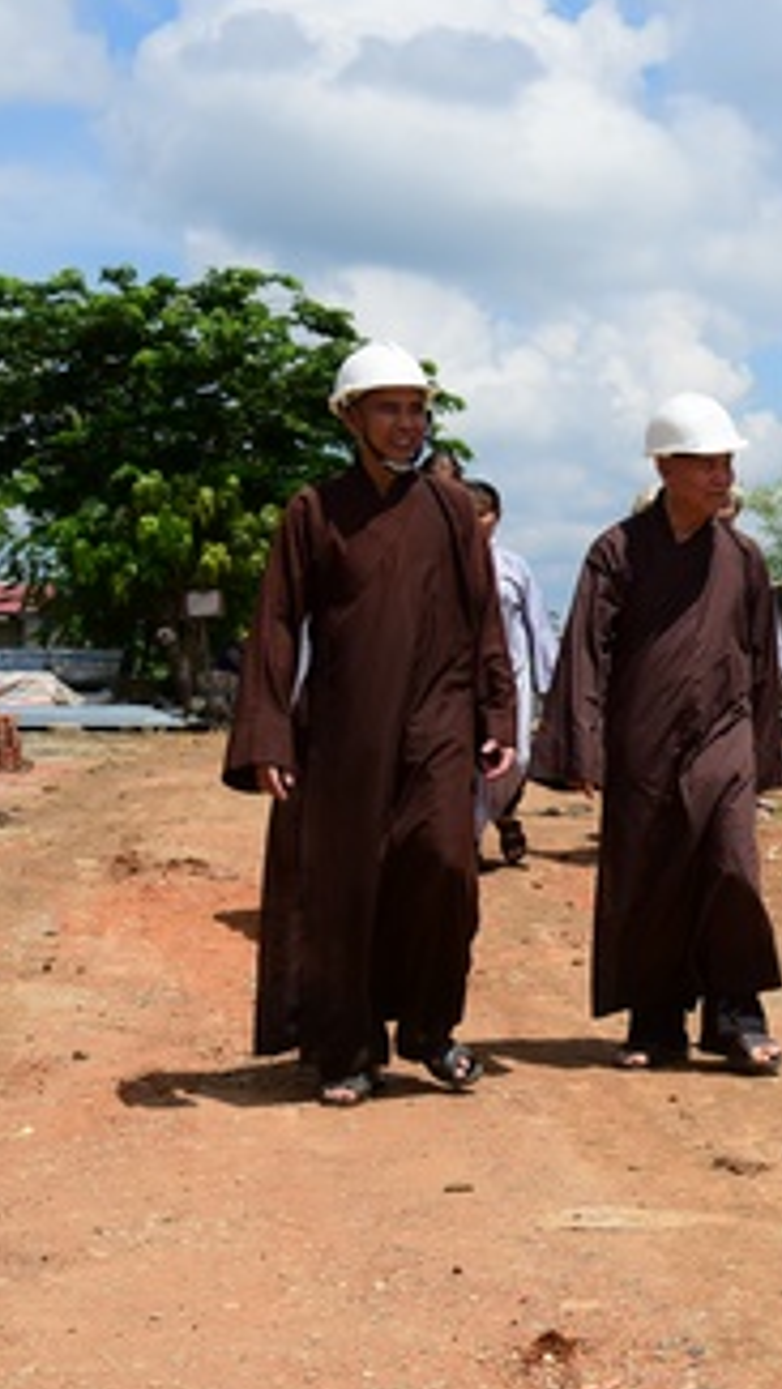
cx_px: 1077
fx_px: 2468
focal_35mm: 67
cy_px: 496
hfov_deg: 16.8
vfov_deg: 31.3
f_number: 4
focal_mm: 32
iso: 320
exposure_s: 1/4000
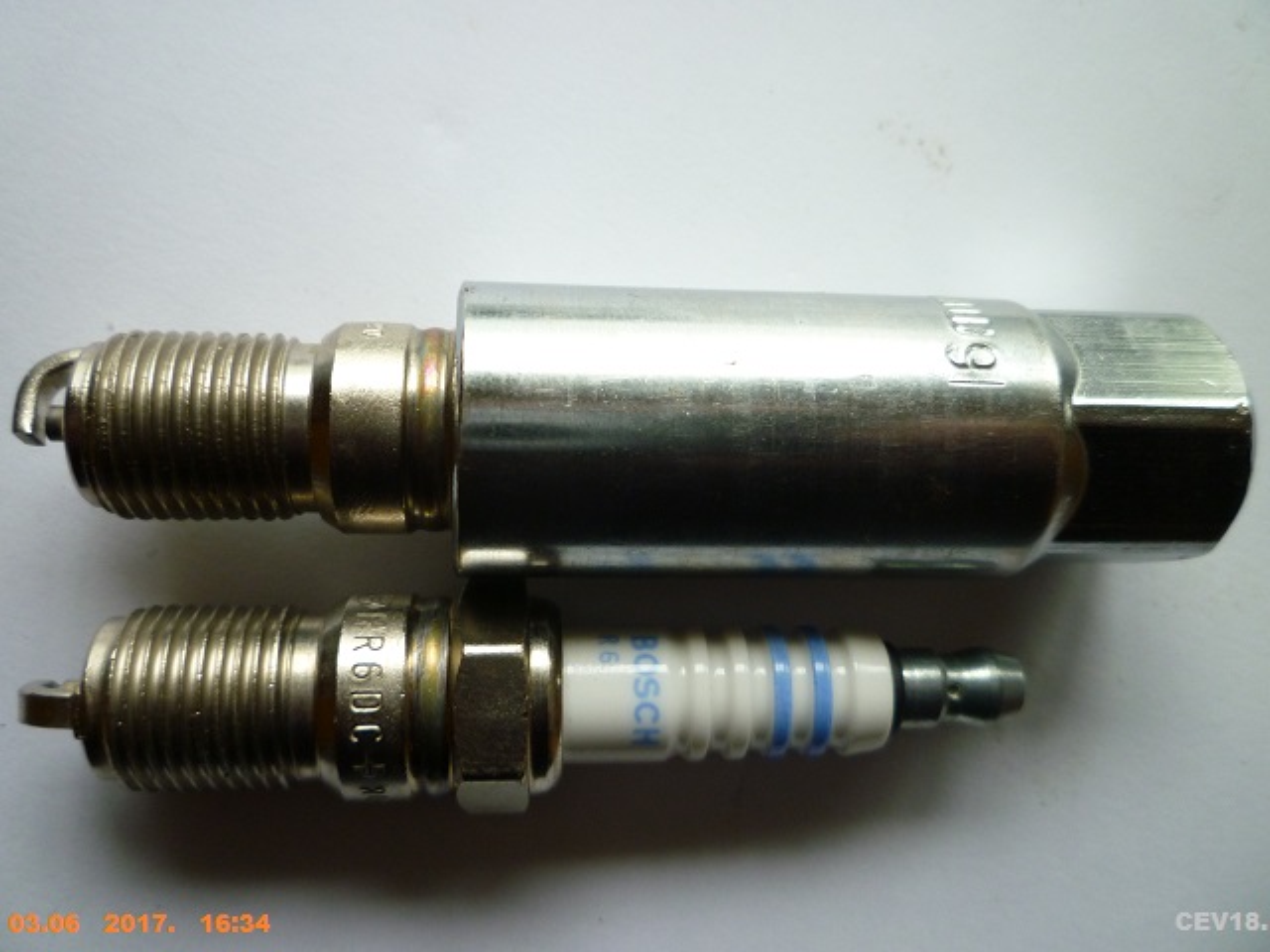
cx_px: 635
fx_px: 1064
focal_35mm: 29
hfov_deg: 61.7
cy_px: 476
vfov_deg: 48.2
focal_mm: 5.2
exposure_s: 1/30
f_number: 3.3
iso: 200
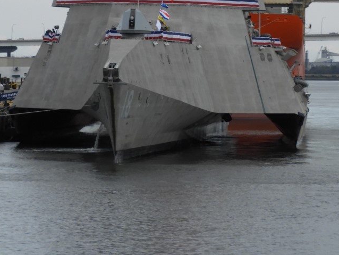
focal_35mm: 282
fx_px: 2763
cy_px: 9
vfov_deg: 5.3
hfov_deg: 7.0
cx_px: 176
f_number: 5
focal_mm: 22.4
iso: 100
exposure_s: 1/400
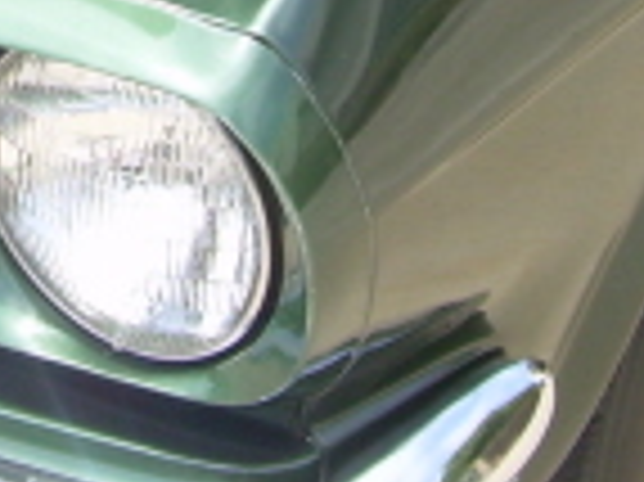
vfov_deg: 8.4
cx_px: -72
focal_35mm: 170
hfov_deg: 11.5
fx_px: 3160
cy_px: -410
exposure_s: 1/500
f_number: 2.8
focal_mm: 6.3
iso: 50
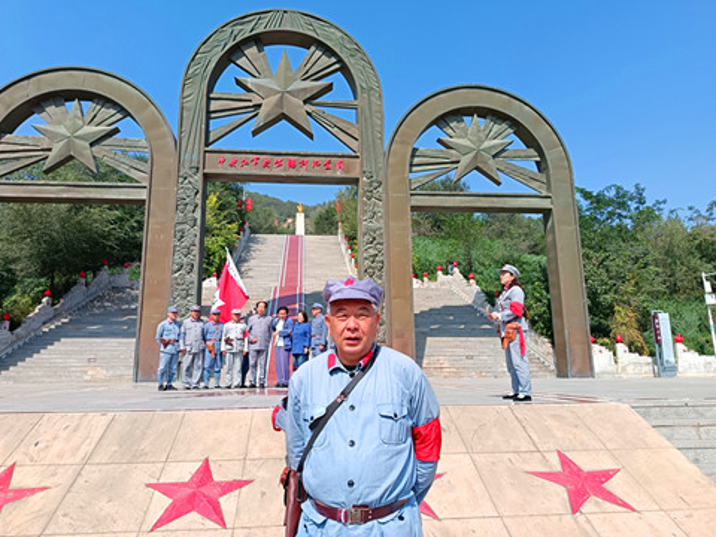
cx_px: 352
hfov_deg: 69.4
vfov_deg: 54.9
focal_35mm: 25
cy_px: 266
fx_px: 517
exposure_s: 1/424
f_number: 1.75
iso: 100
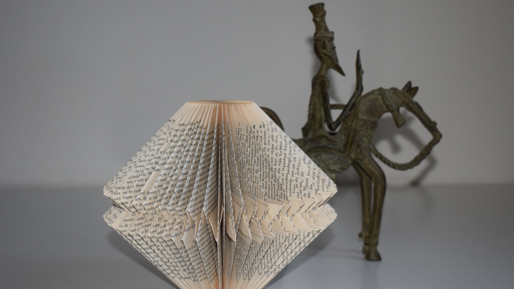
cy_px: 158
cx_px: 257
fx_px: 859
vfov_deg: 19.1
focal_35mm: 63
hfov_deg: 33.3
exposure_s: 1/60
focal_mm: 40
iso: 800
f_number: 5
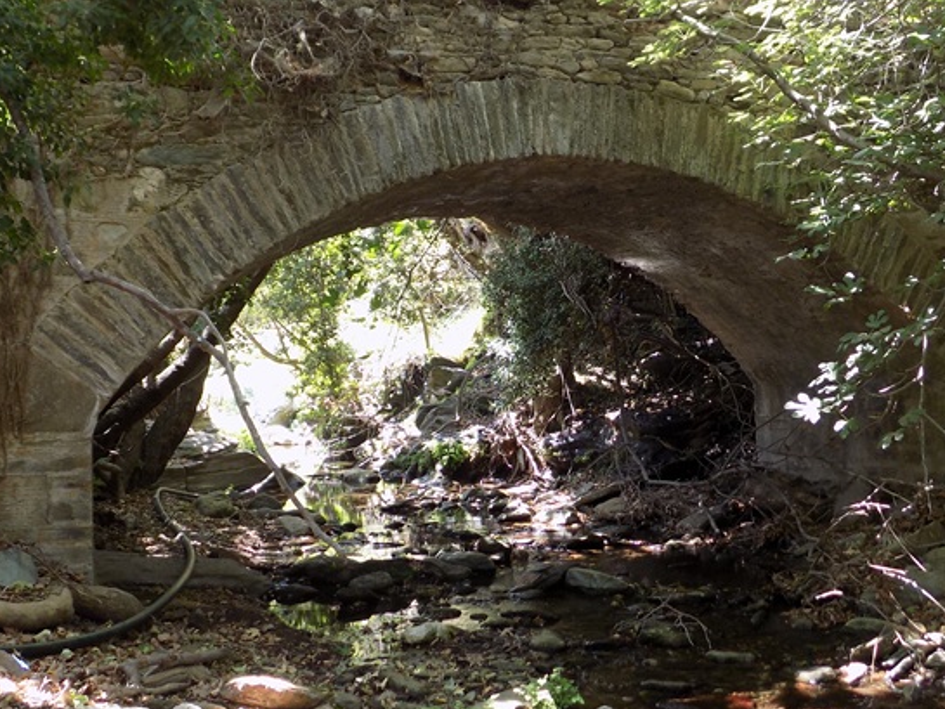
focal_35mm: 38
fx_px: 1038
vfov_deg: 37.7
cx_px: 518
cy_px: 306
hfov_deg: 48.9
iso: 100
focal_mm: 4
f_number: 3.1
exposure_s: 1/30
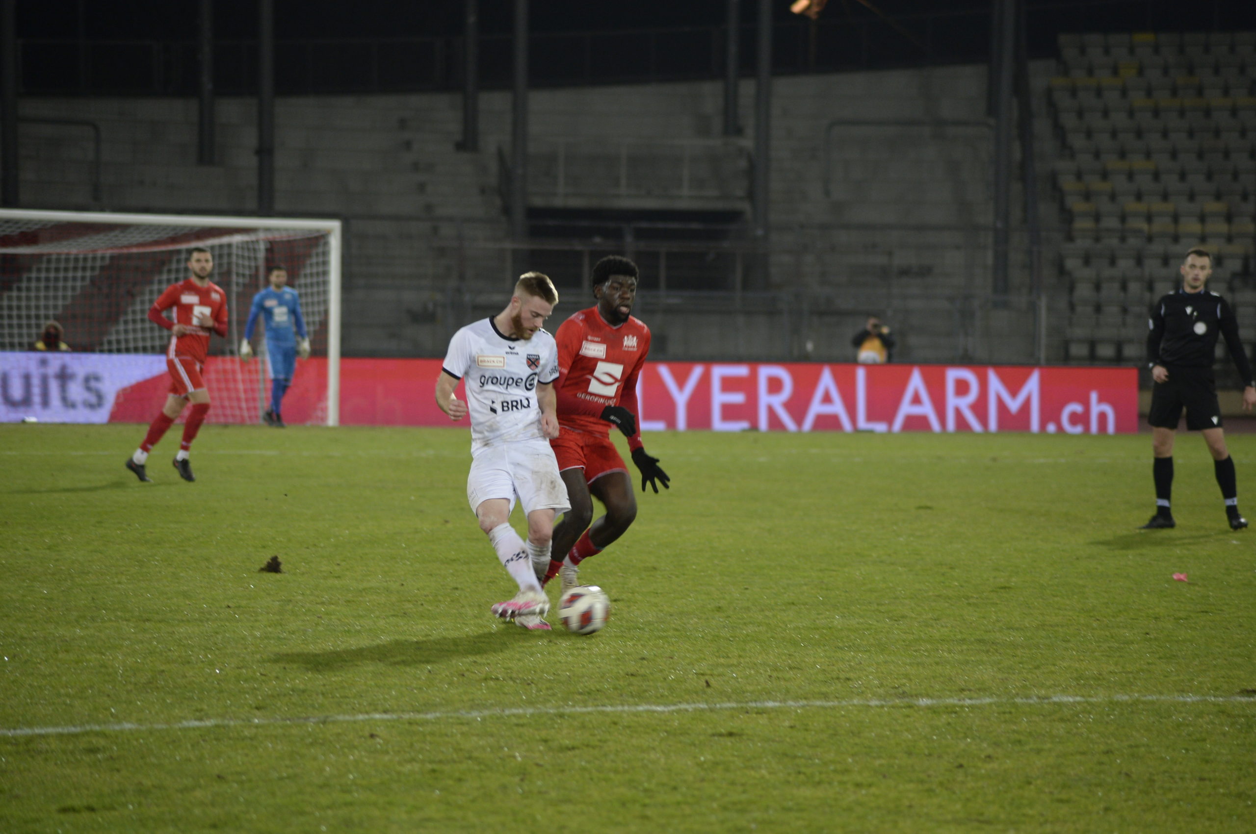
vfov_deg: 6.9
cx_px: 628
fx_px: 6970
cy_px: 417
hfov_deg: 10.3
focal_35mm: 200
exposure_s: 1/250
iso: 1400
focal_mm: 200
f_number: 4.8
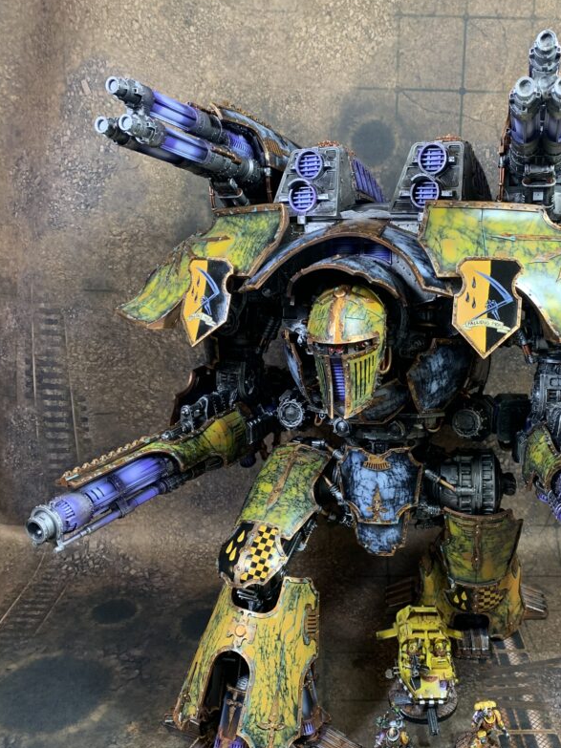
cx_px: 364
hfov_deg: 41.4
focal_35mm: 34
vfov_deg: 53.7
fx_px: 735
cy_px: 431
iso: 125
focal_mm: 4.25
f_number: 1.8
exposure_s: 1/60
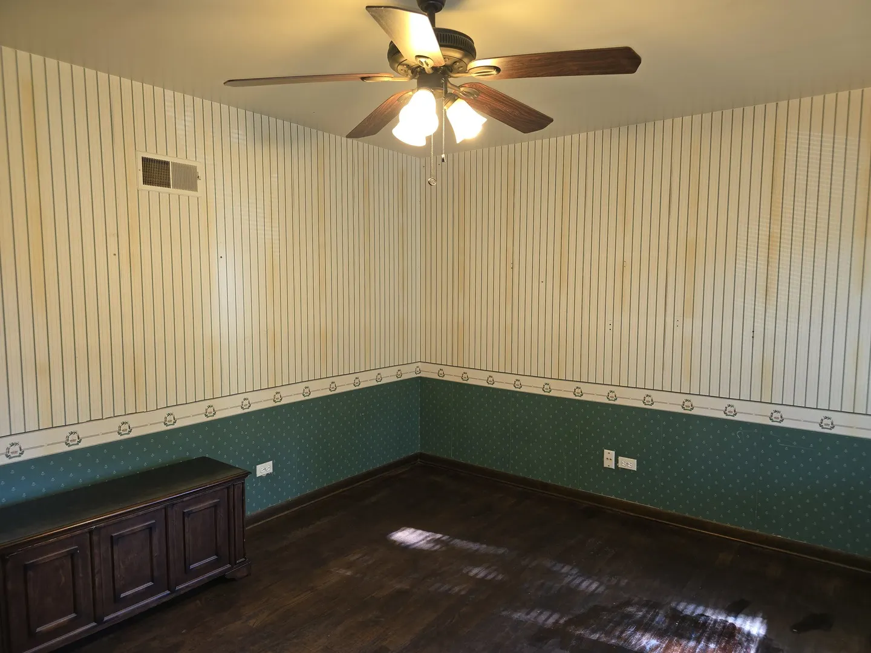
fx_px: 579
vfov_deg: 58.9
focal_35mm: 23
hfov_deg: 73.9
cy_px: 326
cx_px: 436
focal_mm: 6.3
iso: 100
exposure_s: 1/24
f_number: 1.7
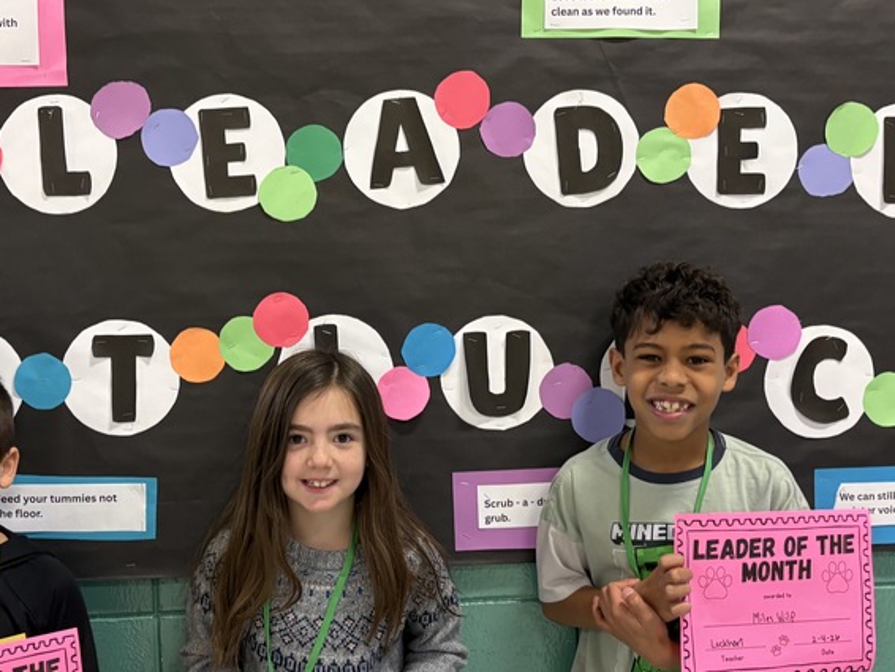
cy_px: 353
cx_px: 392
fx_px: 1216
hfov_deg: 40.3
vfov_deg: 30.9
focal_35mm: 47
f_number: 1.6
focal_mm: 5.96
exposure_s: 1/60
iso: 200
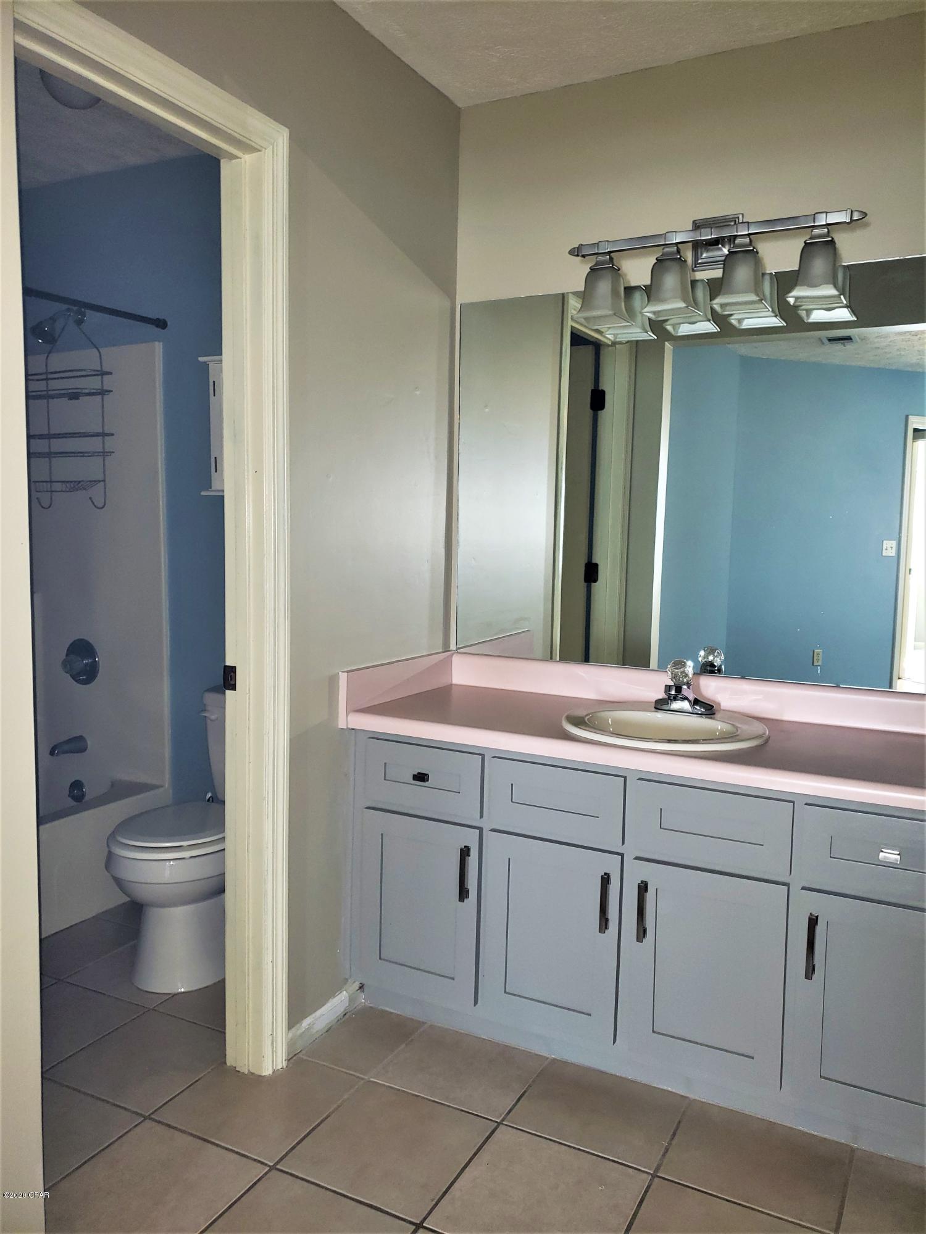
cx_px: 463
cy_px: 617
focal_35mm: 26
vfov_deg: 67.3
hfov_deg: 53.1
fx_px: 927
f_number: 1.5
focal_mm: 4.3
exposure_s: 1/20
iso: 125
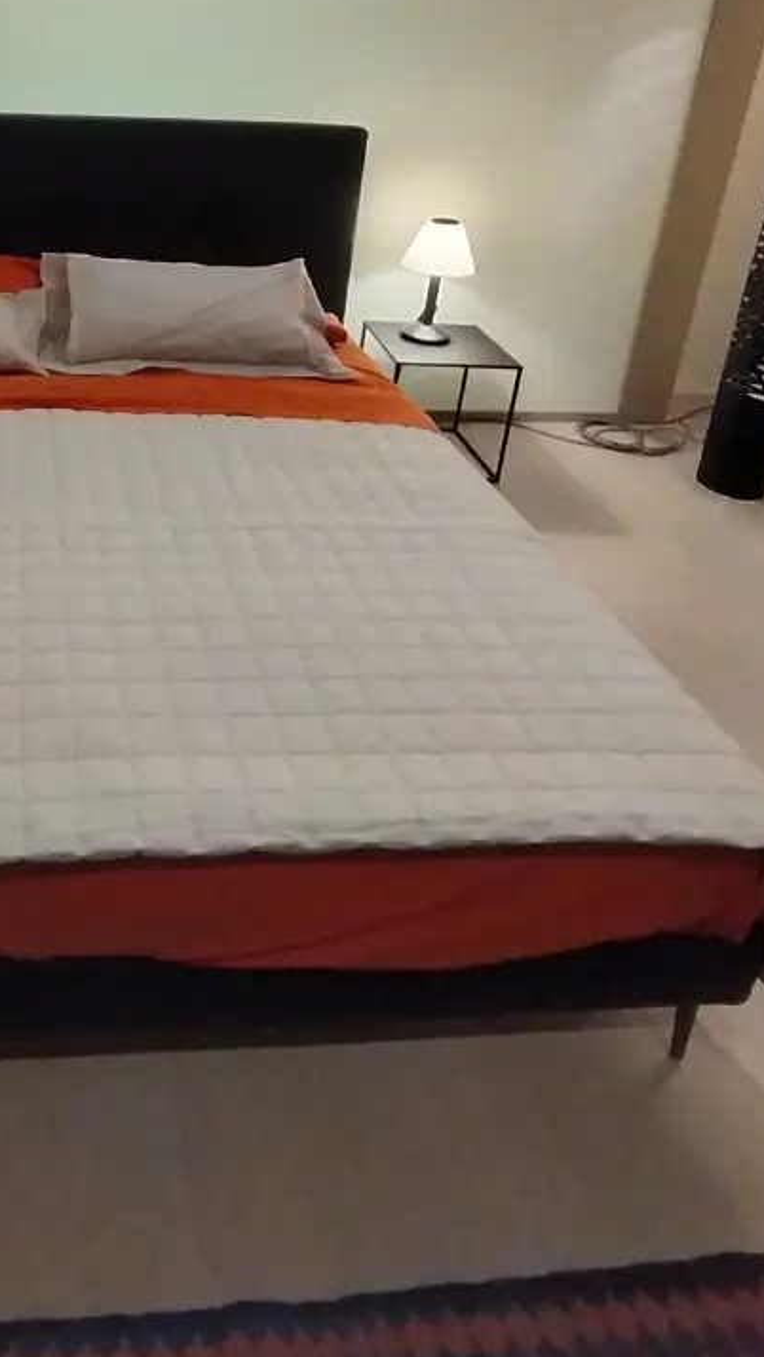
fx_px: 1008
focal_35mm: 28
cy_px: 346
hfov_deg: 39.0
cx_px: 95
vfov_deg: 64.0
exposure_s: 1/33.3
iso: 271
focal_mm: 1.42
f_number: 2.2
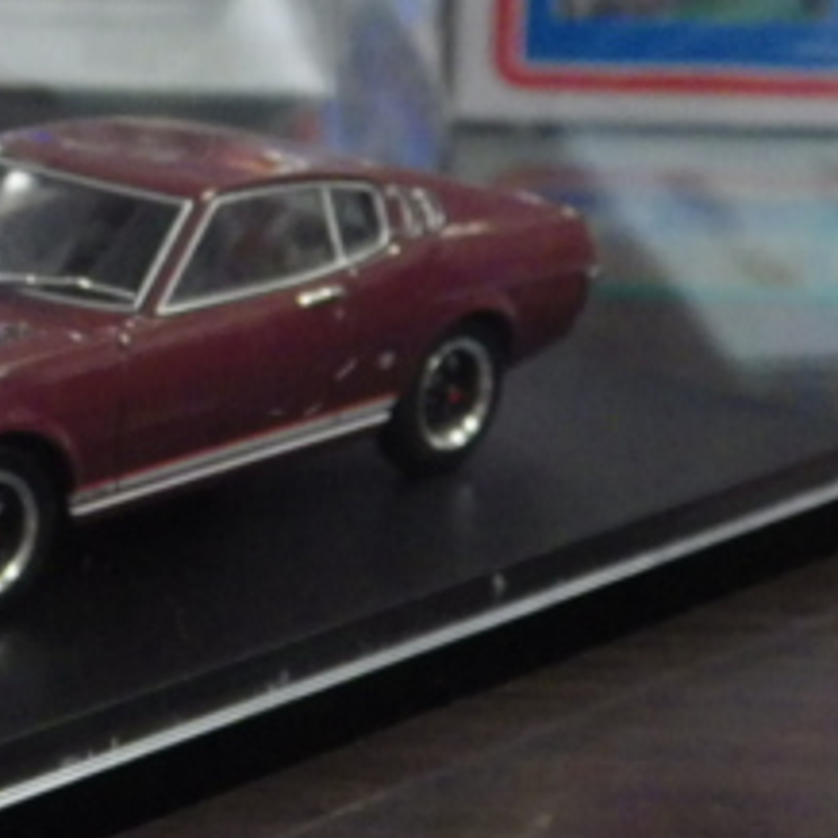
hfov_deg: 13.1
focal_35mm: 130
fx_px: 3561
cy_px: 223
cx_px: -119
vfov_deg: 13.4
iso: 800
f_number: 3.8
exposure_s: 1/50
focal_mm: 9
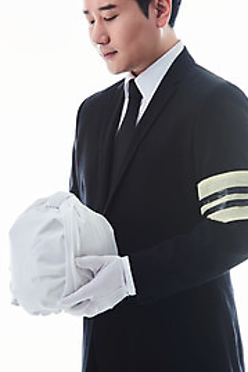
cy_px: 152
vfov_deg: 9.5
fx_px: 2235
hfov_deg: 6.4
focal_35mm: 216
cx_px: 117
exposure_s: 1/125
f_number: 14
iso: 100
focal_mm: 145
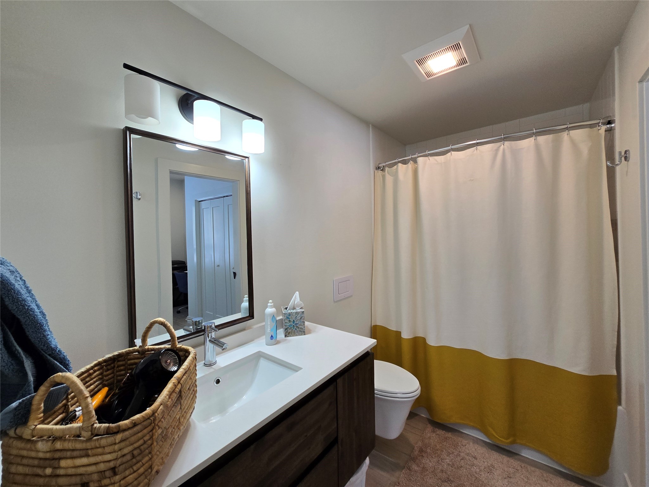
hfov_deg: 106.2
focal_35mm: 13
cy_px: 244
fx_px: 244
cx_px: 324
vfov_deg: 89.9
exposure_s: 1/120
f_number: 2.2
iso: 80
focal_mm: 2.2
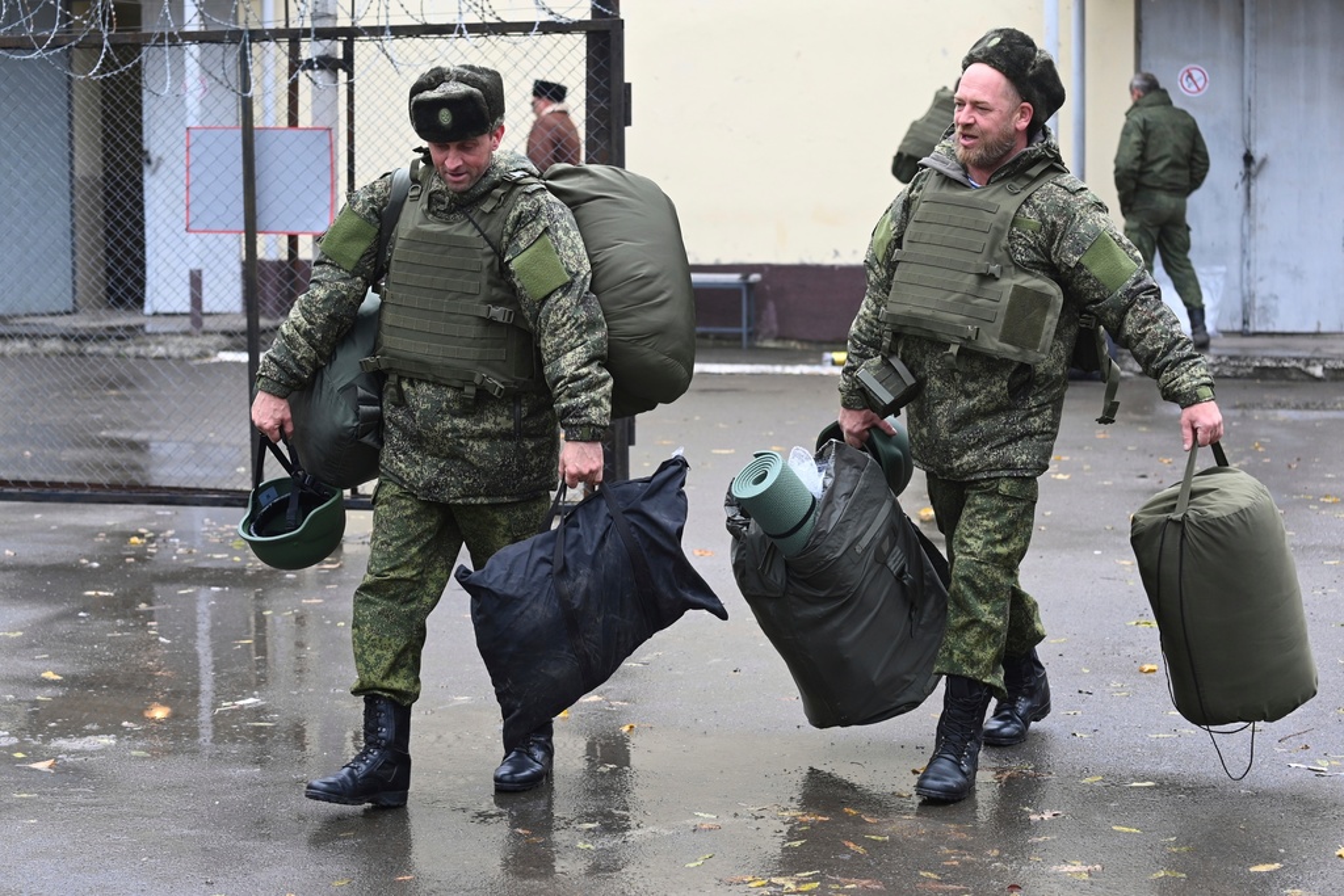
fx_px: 2614
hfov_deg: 28.8
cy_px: 448
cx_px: 672
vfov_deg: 19.5
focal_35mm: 70
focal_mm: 70
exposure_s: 1/500
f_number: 4
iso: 500
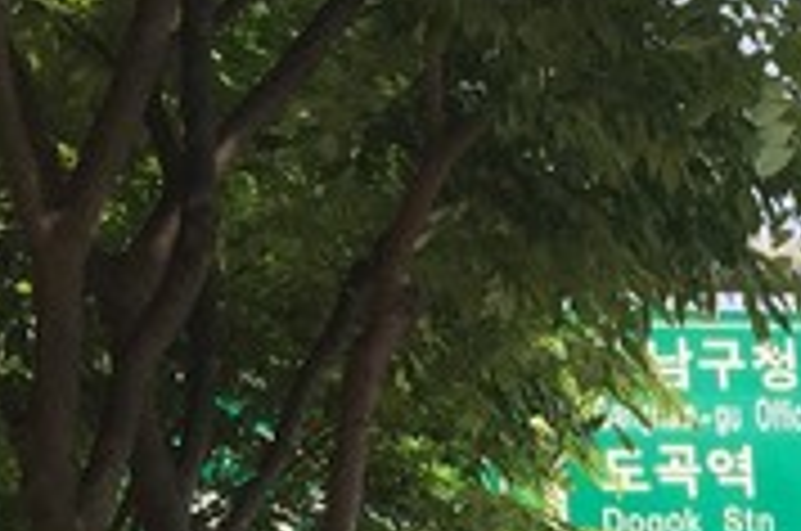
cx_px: 1112
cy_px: 1454
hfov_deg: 12.2
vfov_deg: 7.6
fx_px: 3620
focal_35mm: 163
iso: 32
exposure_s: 1/964
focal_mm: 4.15
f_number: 2.2
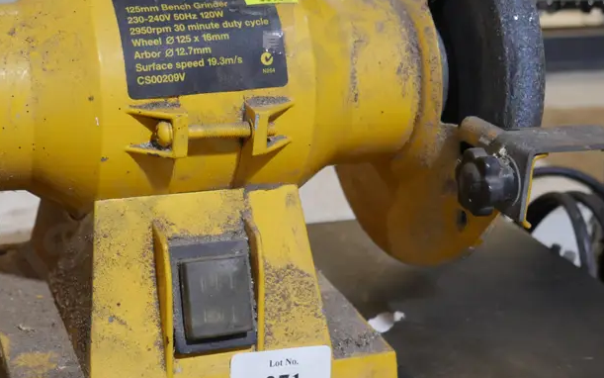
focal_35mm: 64
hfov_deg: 31.4
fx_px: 1054
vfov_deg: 20.3
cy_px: 183
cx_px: 148
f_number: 4.5
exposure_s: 1/60
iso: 800
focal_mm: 18
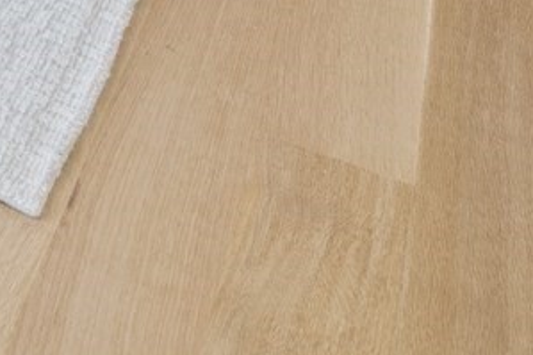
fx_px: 1420
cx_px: -604
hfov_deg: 15.6
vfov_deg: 9.5
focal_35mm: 96
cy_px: -839
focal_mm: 14
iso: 100
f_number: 5.6
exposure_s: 1/30
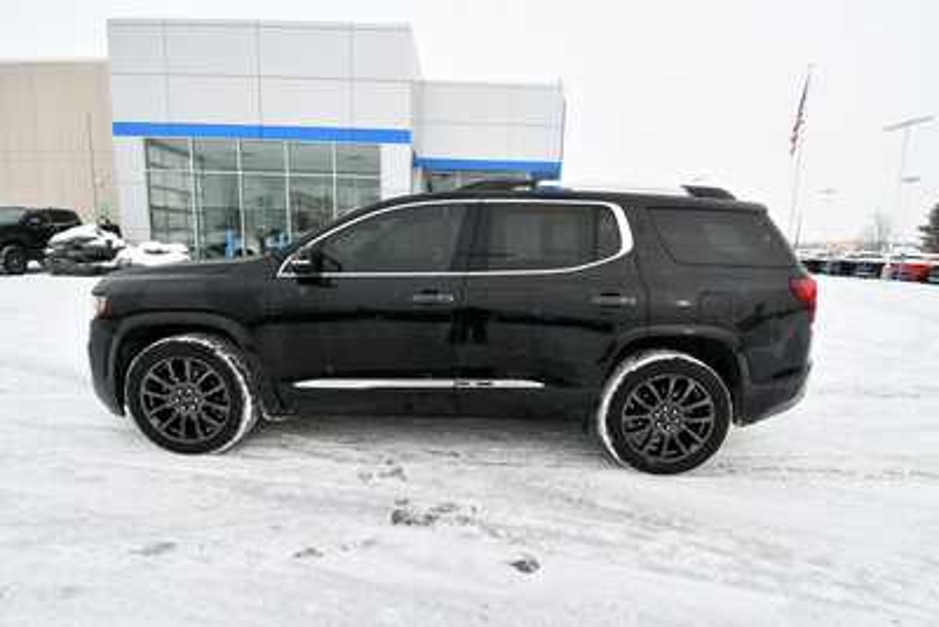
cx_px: 470
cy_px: 314
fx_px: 444
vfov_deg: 70.5
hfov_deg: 93.3
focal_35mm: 17
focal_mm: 11.5
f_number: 7.1
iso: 200
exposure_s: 1/250
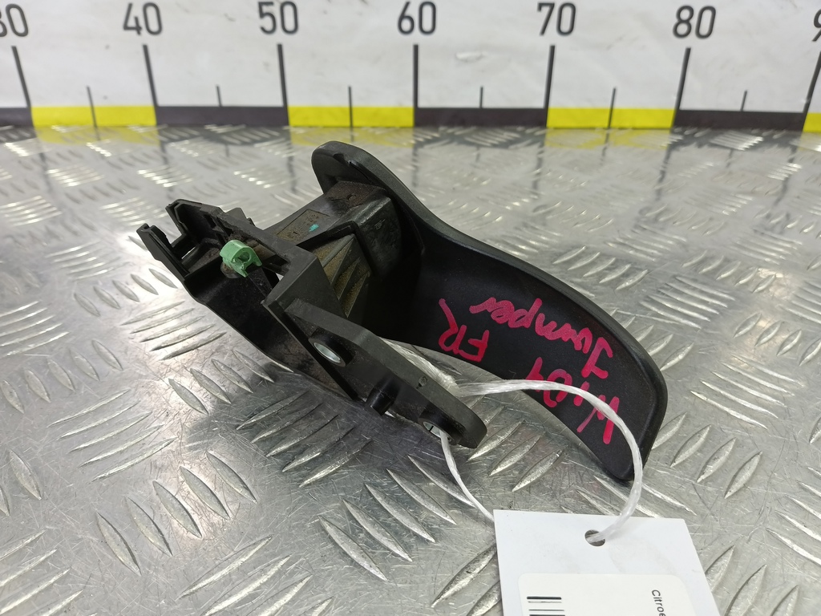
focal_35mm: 23
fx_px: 545
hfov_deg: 73.9
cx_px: 410
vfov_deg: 58.9
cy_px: 308
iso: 165
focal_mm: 4.11
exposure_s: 1/50
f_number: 1.6
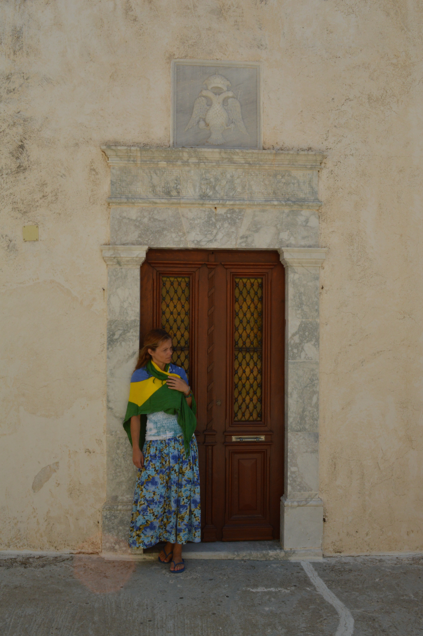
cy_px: 318
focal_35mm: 33
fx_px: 583
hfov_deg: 39.9
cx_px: 212
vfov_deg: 57.3
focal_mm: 22
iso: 400
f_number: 22
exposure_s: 1/200
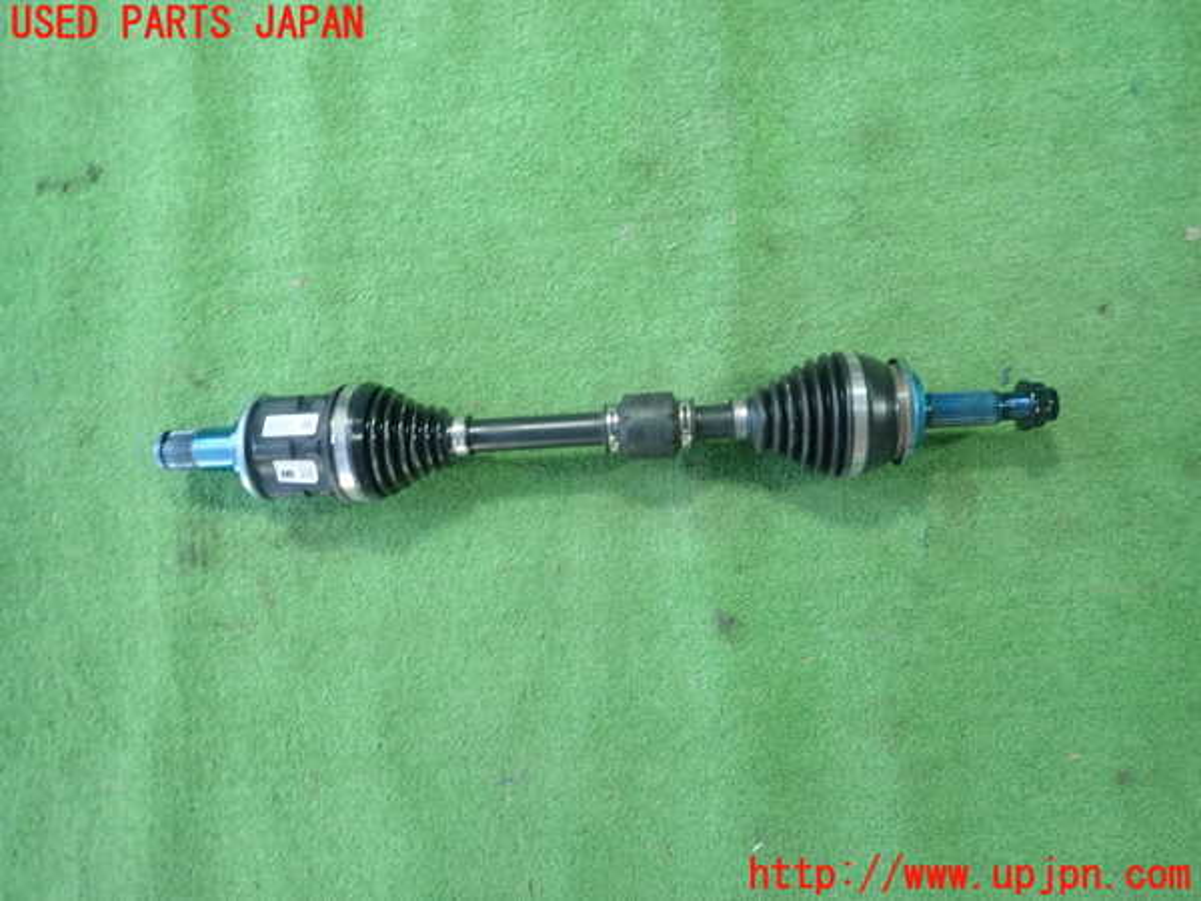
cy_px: 450
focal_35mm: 25
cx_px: 600
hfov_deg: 69.4
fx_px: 867
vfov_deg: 54.9
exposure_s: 1/50
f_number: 2
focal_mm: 4.5
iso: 200
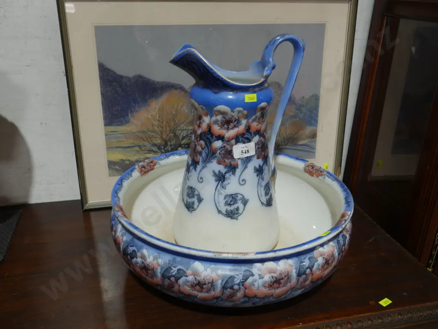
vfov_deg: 44.2
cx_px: 219
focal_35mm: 32
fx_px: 405
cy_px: 164
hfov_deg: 56.8
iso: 200
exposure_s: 1/60
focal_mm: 16
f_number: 3.6
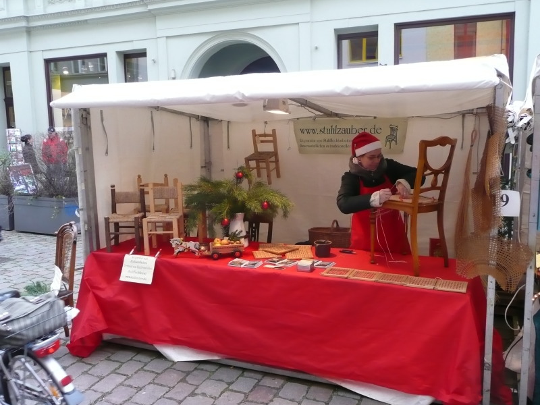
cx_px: 270
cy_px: 202
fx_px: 499
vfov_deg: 44.2
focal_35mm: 32
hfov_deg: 56.8
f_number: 3.5
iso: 250
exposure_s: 1/30
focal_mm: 5.2
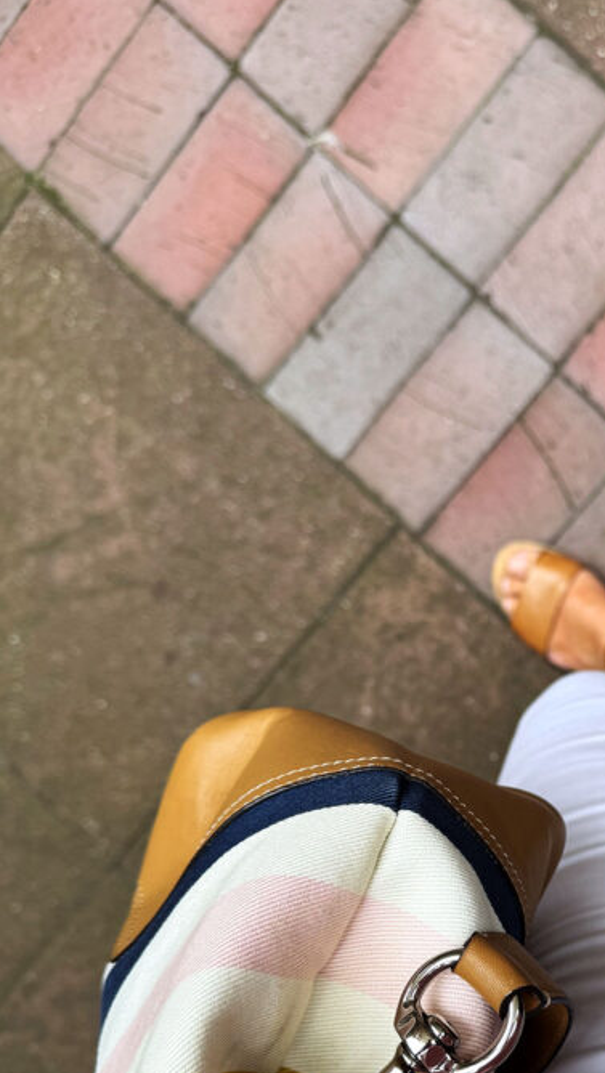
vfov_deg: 49.2
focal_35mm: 40
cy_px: 751
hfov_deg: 28.0
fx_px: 1139
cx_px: 603
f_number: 1.78
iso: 64
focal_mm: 6.76
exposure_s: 1/178
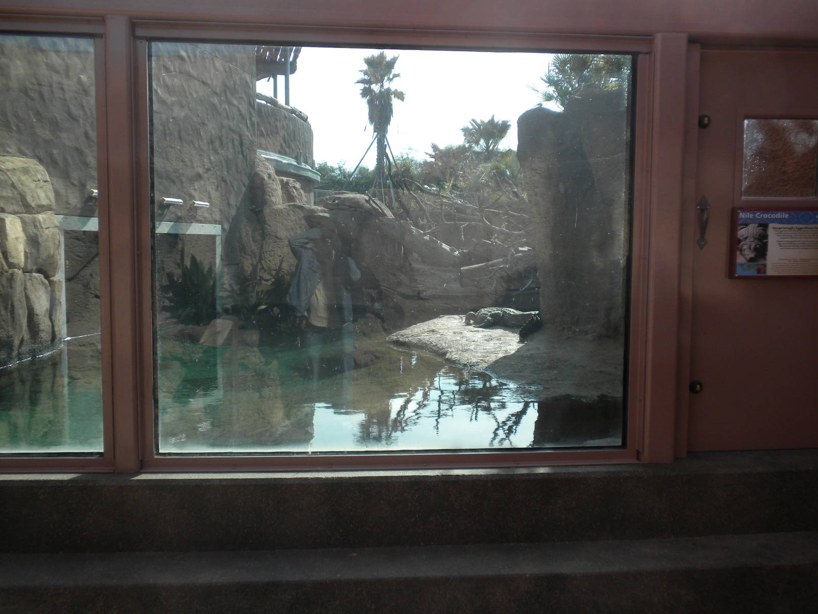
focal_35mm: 37
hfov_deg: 50.1
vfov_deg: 38.7
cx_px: 409
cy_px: 307
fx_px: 874
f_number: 3.5
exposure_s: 1/348
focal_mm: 6.6
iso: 64
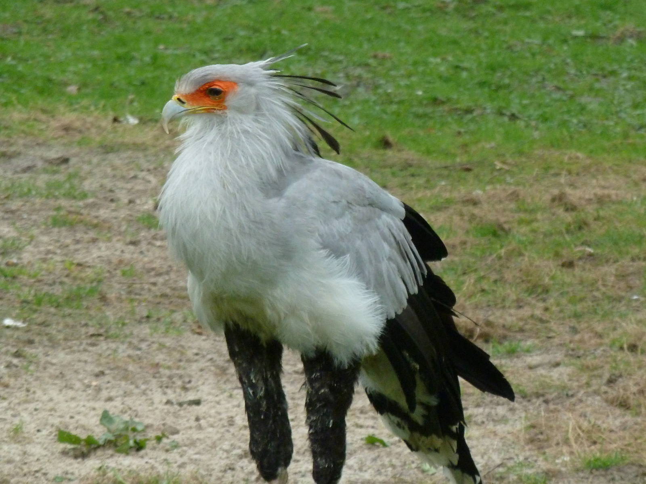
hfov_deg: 5.0
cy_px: 242
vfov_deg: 3.7
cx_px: 323
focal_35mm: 399
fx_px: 7446
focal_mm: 49.2
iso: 400
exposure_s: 1/250
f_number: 4.9
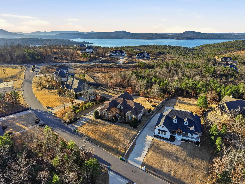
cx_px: 122
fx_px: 170
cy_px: 92
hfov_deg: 71.6
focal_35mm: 24
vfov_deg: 56.8
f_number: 1.8
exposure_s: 1/5000
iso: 370
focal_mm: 8.7
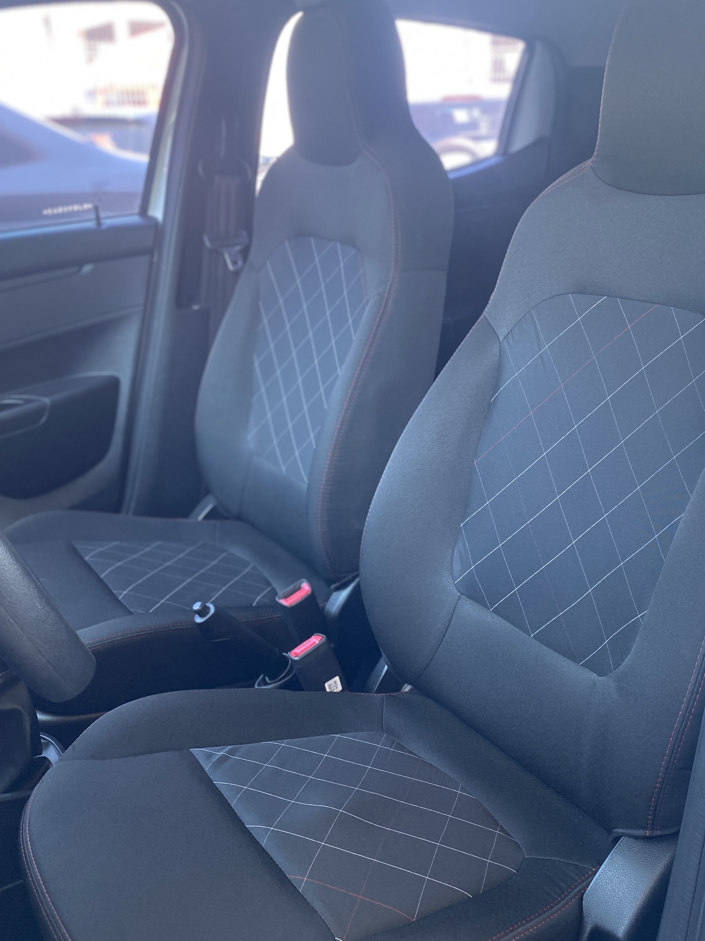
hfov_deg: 40.6
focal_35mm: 35
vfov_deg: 52.6
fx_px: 950
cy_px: 467
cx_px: 389
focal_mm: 4.25
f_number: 1.8
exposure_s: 1/86
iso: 125
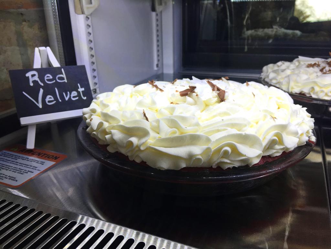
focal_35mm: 29
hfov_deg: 61.7
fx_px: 277
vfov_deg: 48.2
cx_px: 166
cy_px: 124
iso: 40
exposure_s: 1/120
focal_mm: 4.15
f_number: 2.2
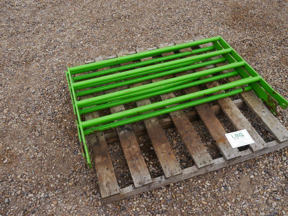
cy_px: 108
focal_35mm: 28
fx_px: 233
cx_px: 144
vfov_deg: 49.7
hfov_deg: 63.4
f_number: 6.3
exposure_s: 1/250
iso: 160
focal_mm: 14
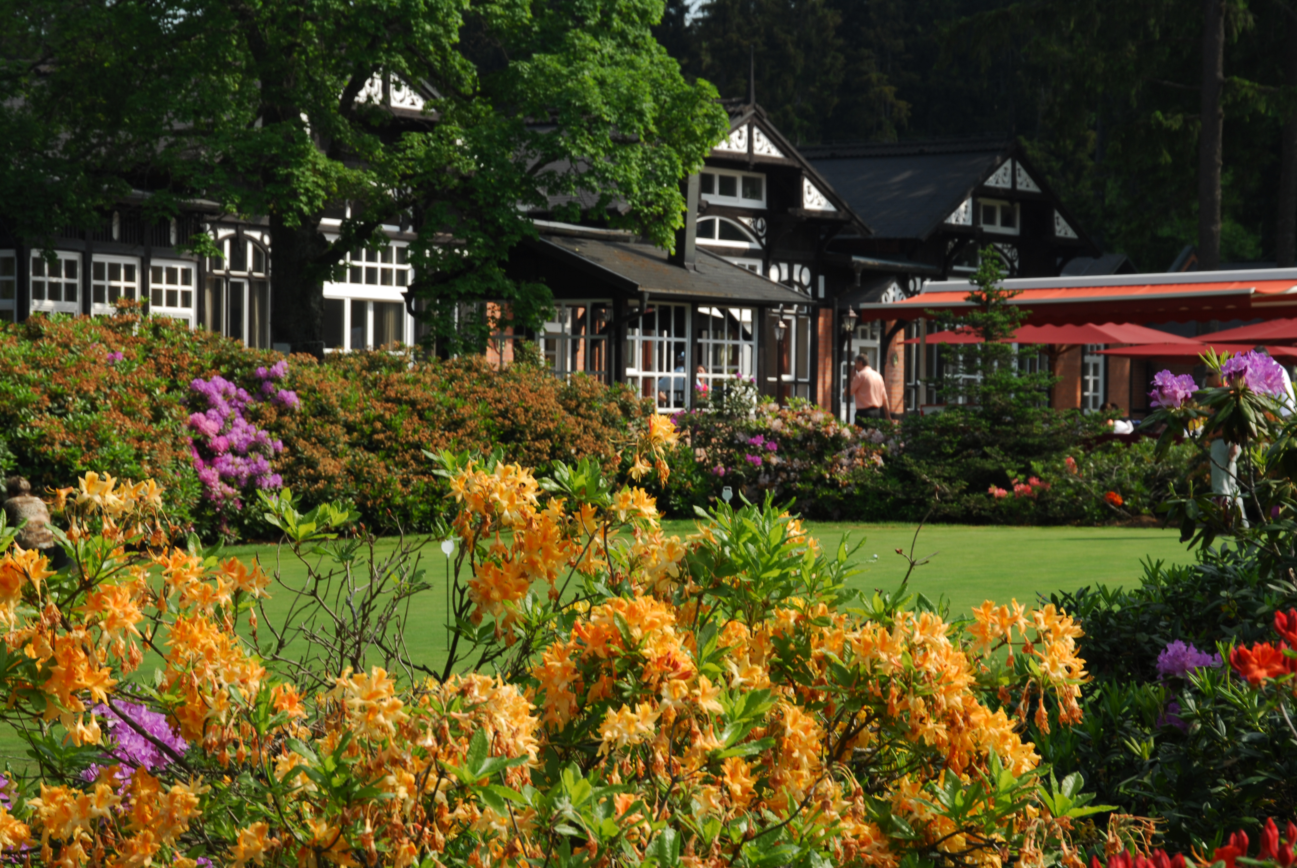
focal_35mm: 98
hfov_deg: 20.9
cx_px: 648
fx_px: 3517
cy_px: 434
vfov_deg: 14.1
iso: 100
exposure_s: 1/80
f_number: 11
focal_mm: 65
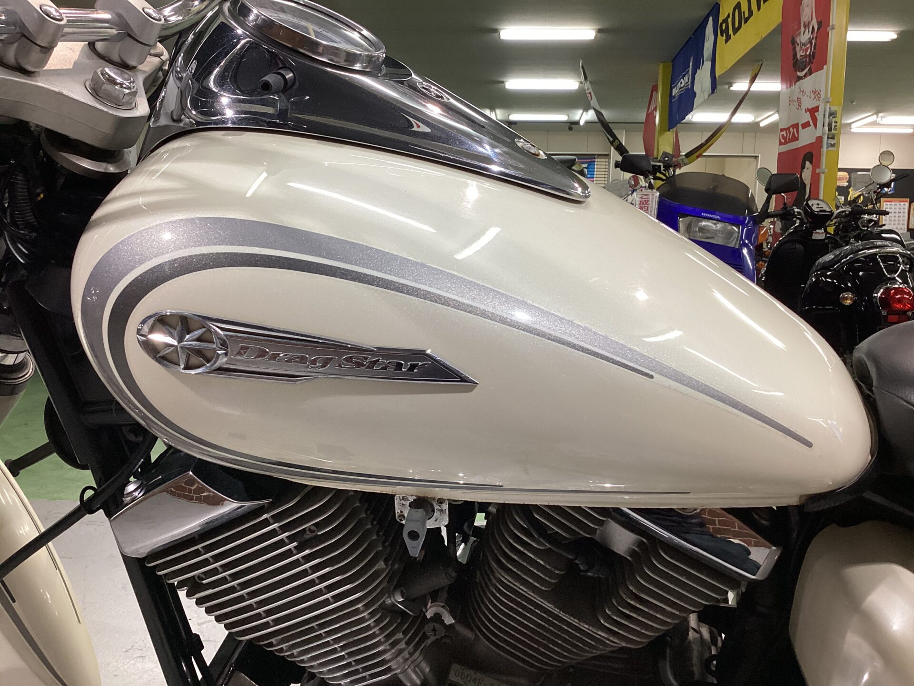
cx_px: 457
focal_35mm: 31
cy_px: 343
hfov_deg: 58.4
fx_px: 819
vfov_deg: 45.4
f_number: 2.4
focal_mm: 3.3
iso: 80
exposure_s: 1/60
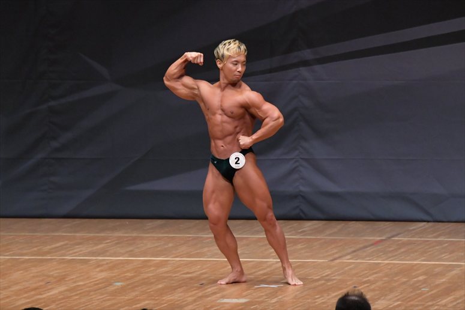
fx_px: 3680
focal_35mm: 285
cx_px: 232
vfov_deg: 4.8
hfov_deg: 7.2
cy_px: 155
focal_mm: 190
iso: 6400
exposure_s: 1/400
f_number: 5.6
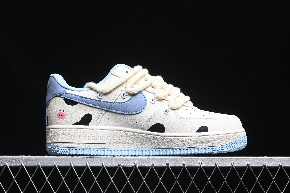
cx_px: 145
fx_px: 604
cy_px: 96
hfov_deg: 27.0
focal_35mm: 75
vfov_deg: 18.2
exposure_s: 1/60
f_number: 6.3
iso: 160
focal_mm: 50
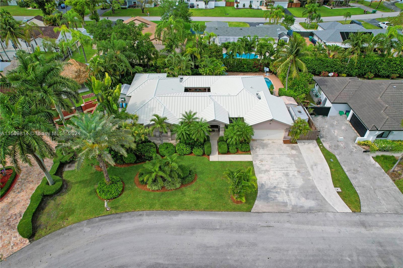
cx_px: 202
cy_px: 134
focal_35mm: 22
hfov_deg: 78.6
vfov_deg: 57.2
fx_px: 246
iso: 110
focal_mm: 8.38
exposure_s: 1/2500
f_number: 2.8
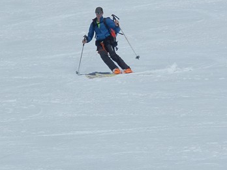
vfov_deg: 3.8
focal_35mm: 389
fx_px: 2551
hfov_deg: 5.1
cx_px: 136
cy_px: 90
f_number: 16
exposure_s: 1/200
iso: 80
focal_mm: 30.2
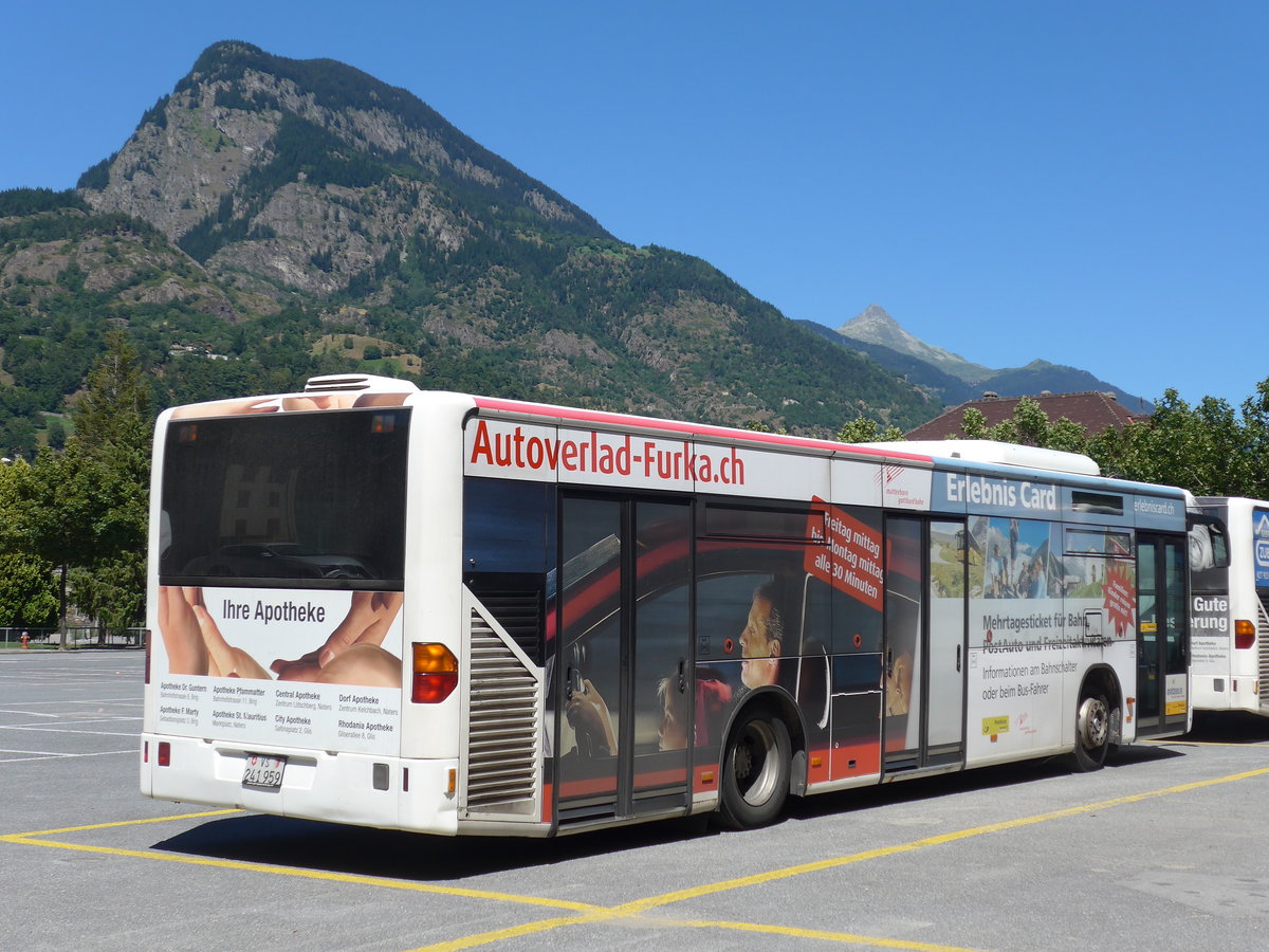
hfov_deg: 36.8
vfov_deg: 28.0
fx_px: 1906
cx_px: 634
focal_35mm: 52
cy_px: 476
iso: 80
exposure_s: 1/1300
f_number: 3.3
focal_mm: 10.7
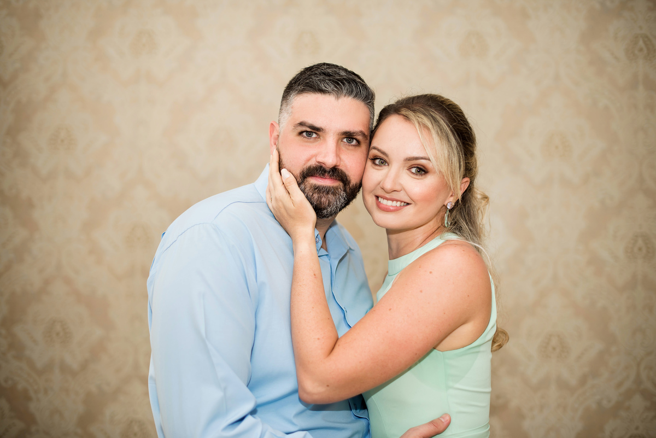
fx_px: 911
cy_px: 219
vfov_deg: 27.0
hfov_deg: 39.6
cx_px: 328
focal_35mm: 50
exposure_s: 1/160
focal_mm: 50
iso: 200
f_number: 2
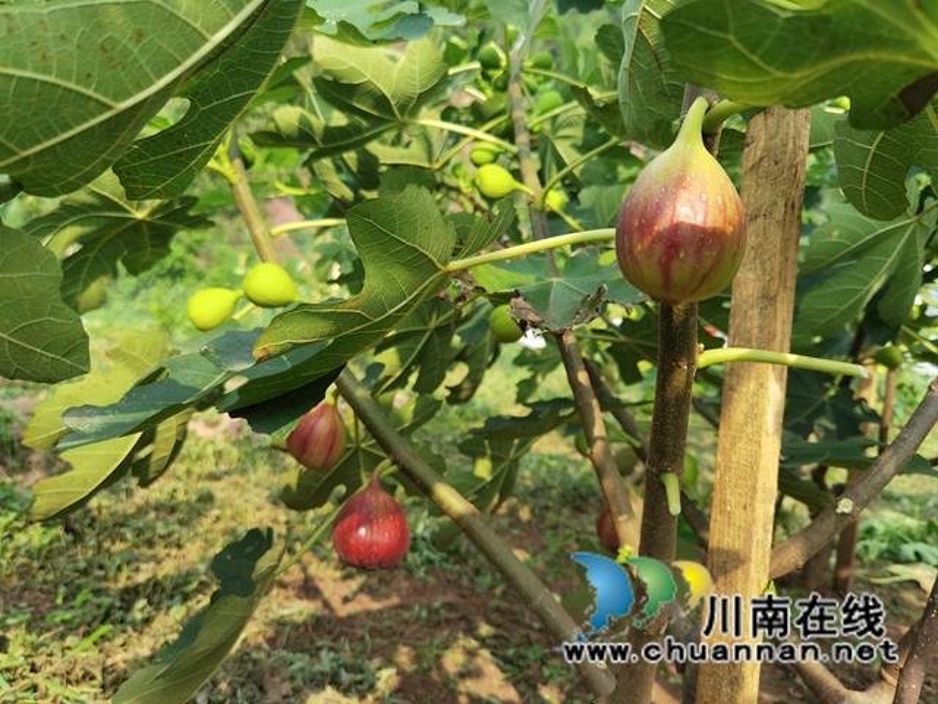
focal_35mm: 27
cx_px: 469
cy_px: 352
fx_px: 732
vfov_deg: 51.4
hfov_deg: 65.3
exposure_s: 1/1067
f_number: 1.9
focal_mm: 6.71
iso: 50
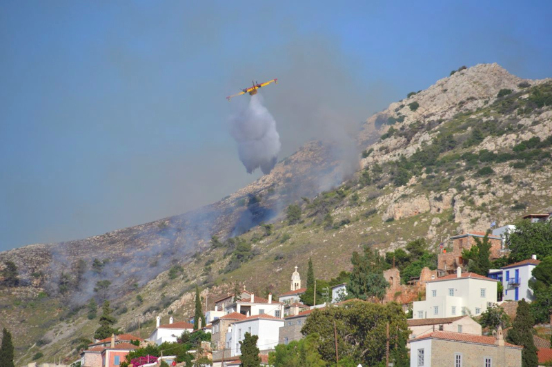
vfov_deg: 4.6
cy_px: 184
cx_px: 276
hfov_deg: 6.9
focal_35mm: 300
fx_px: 4599
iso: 360
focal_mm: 200
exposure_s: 1/2000
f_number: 6.3
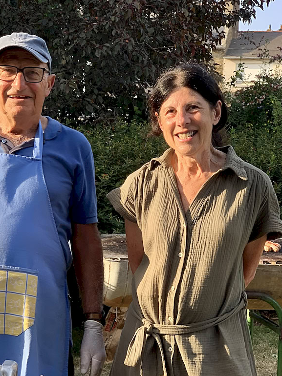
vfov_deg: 25.3
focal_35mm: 77
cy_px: 225
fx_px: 837
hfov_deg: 19.1
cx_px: 91
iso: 16
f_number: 2.4
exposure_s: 1/164
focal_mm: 6
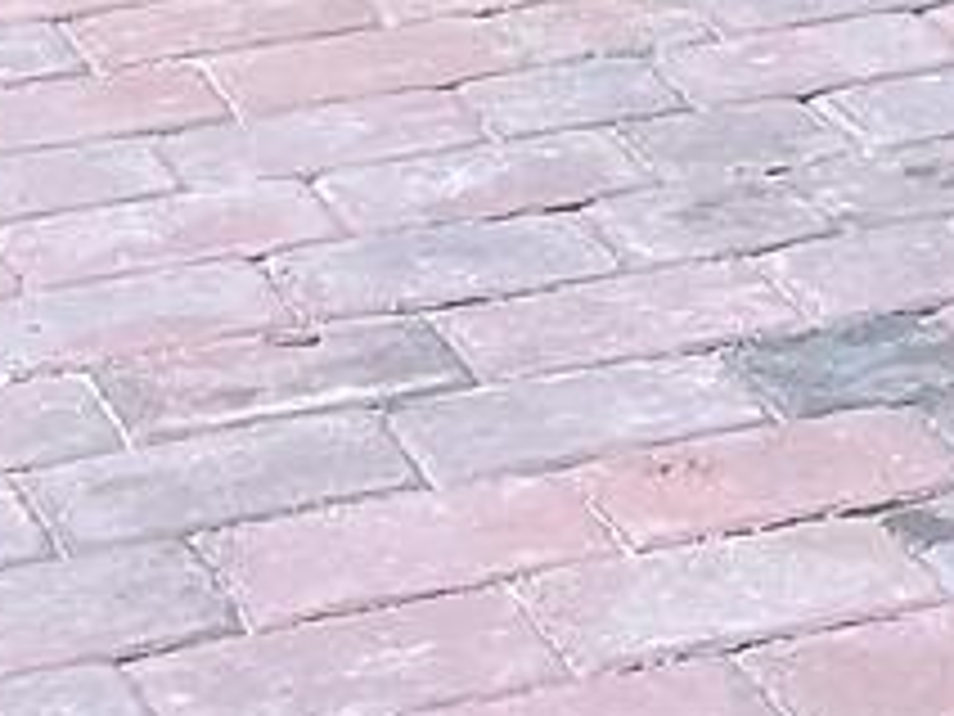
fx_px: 5402
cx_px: 1012
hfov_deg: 10.0
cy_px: -1959
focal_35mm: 196
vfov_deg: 6.4
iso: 32
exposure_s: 1/2857
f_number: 1.6
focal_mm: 5.1
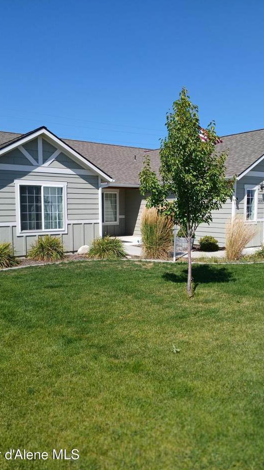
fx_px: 361
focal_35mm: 29
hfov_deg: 40.1
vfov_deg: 66.1
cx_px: 143
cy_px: 236
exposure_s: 1/661
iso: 20
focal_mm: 3.98
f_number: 1.8
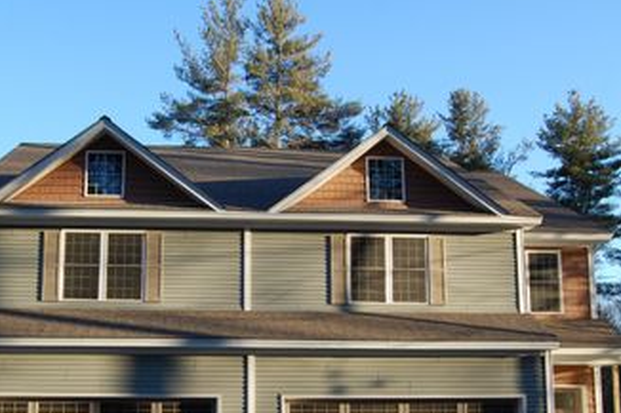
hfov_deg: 42.5
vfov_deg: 29.0
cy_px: 285
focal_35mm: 46
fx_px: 793
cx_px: 246
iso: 200
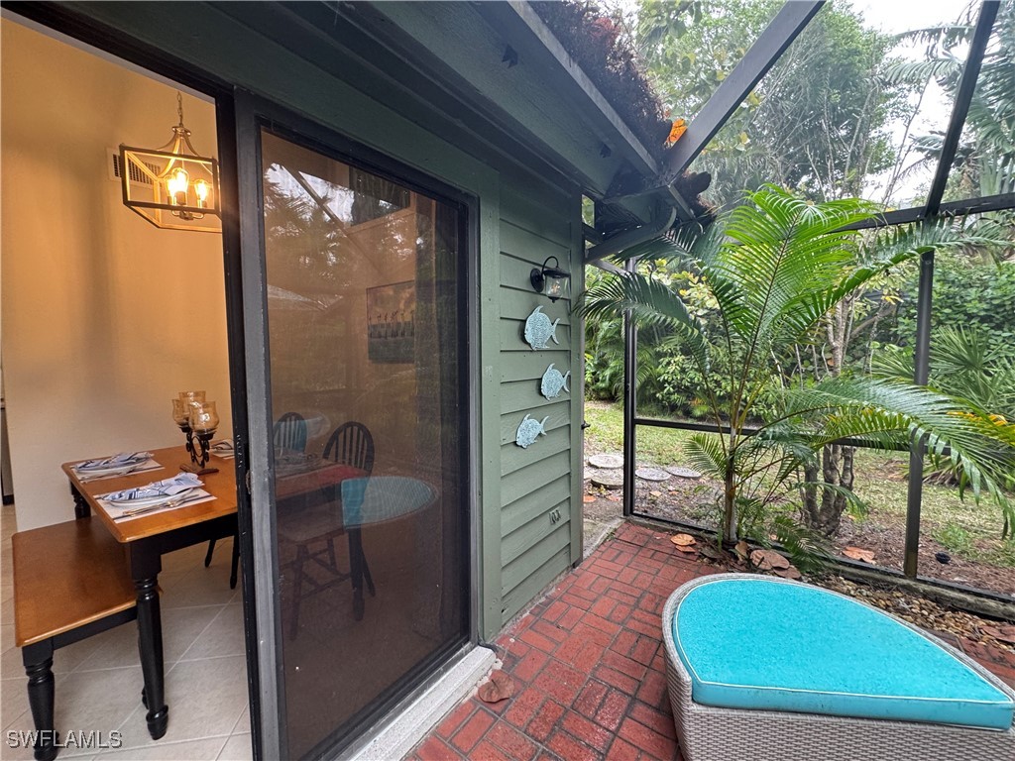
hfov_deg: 102.1
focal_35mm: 14
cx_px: 508
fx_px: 411
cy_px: 380
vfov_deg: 85.7
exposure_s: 1/60
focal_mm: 2.22
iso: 160
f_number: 2.2
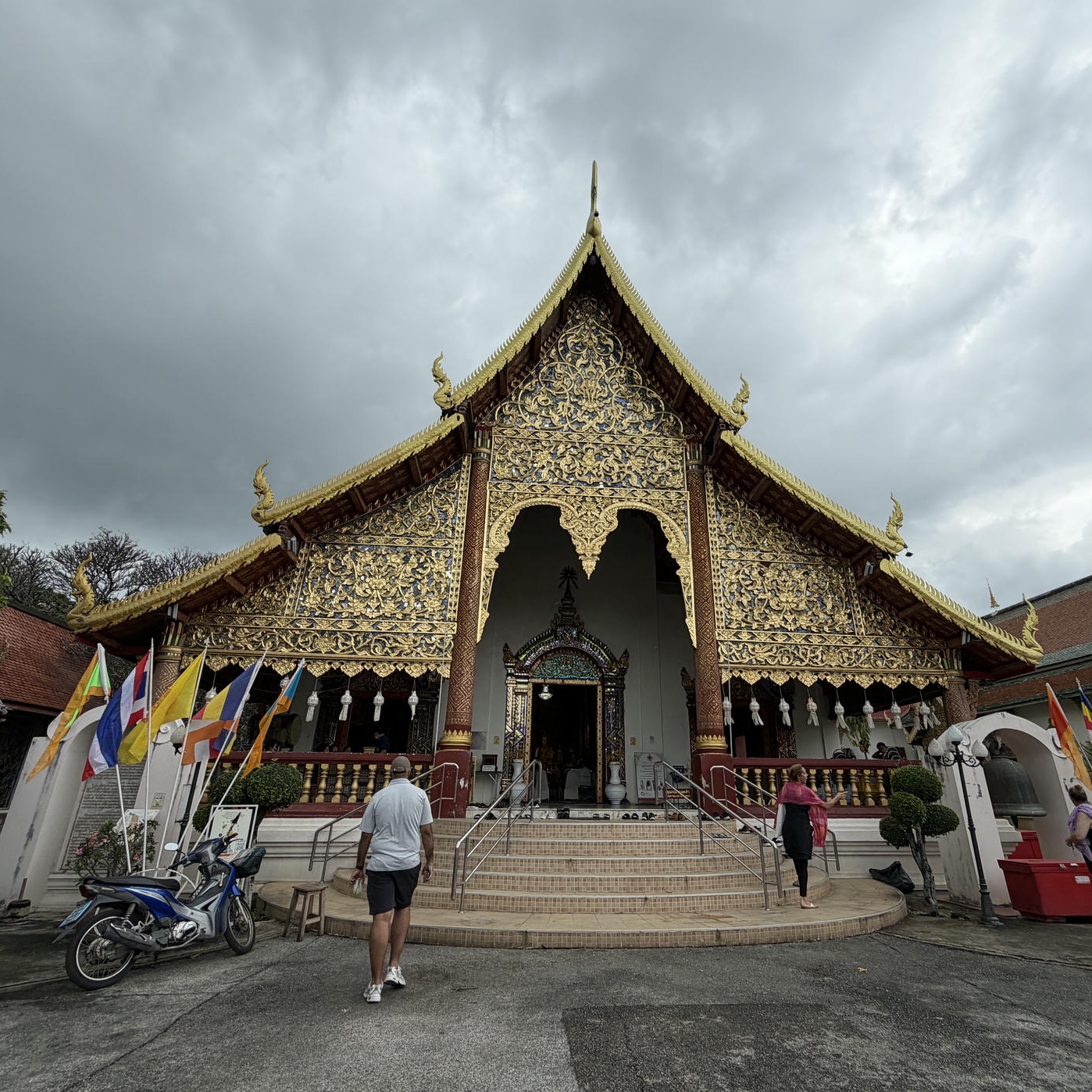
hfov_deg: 83.8
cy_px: 547
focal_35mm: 17
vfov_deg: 84.0
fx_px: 607
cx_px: 584
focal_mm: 2.22
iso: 32
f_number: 2.2
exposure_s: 1/770
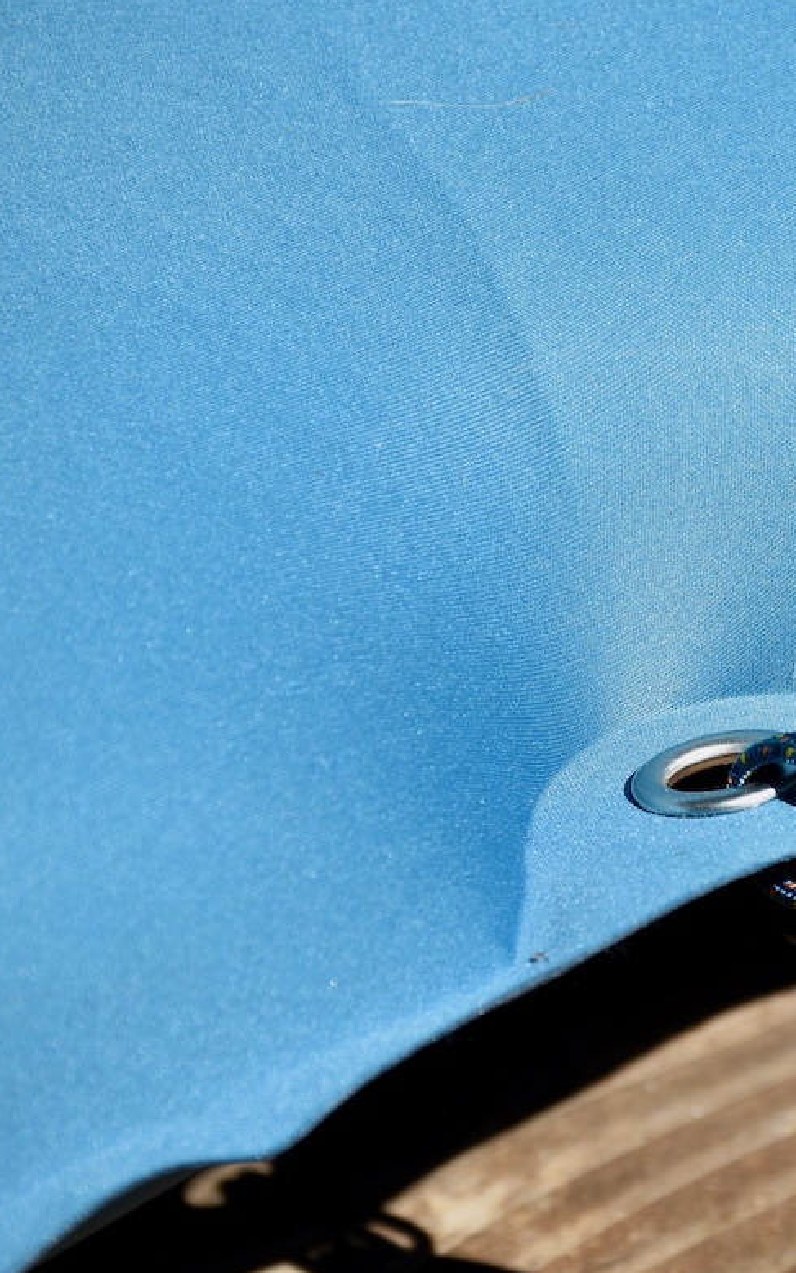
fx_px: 7766
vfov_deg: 9.4
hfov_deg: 5.9
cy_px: 649
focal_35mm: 224
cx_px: 757
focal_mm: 95
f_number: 10
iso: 200
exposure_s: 1/400
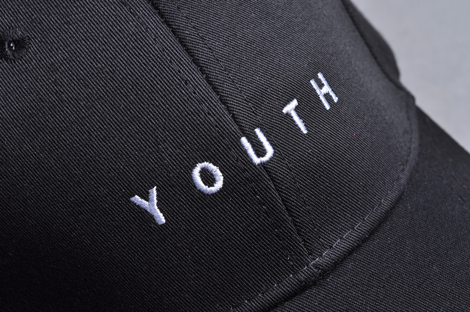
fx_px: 1076
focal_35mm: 82
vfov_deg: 16.5
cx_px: 235
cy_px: 156
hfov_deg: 24.7
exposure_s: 1/125
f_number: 11
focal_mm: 55
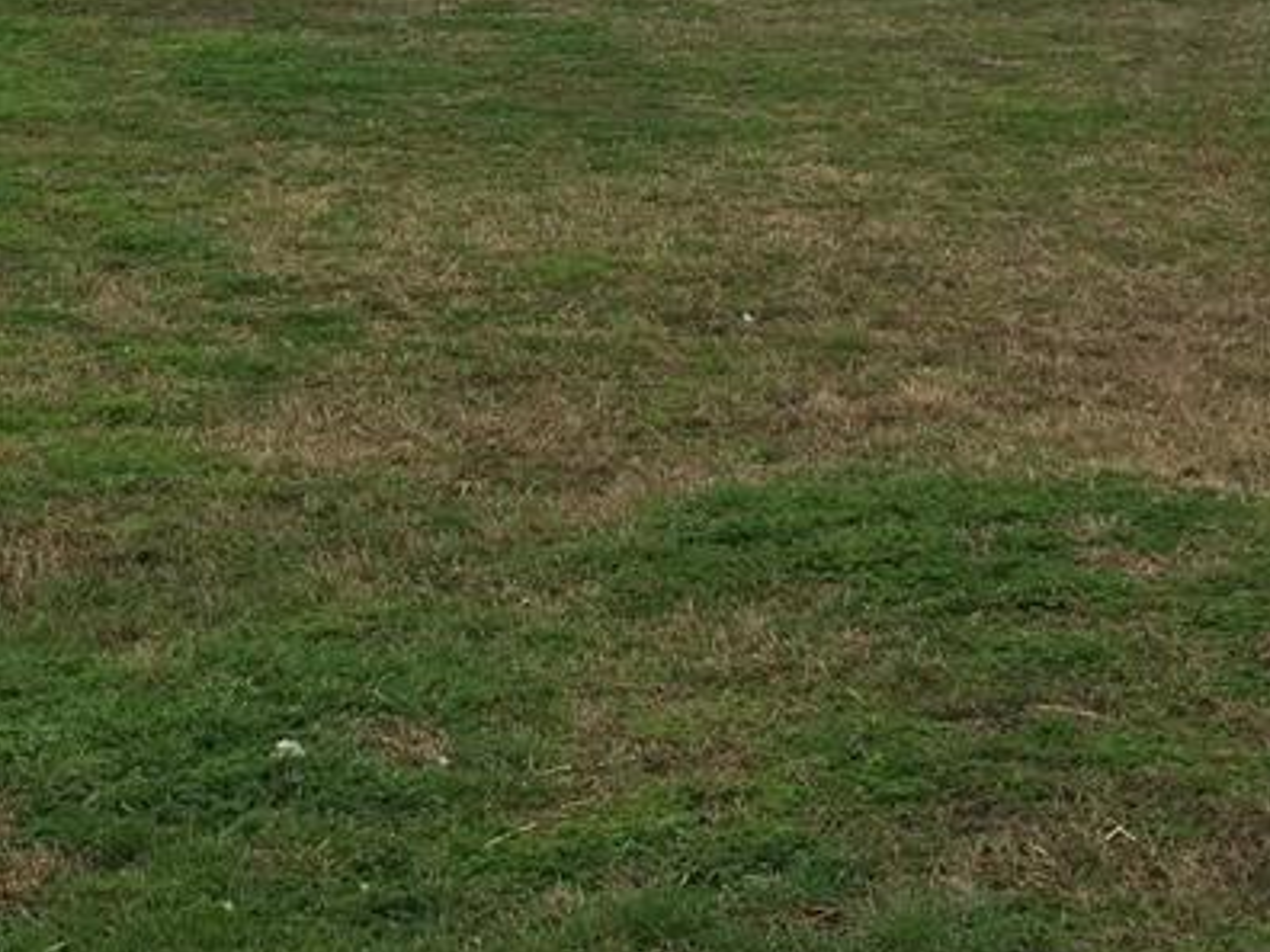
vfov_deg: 19.5
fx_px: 2752
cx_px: 305
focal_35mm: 75
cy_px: 272
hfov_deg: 25.7
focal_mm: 4.15
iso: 32
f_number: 2.2
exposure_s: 1/166
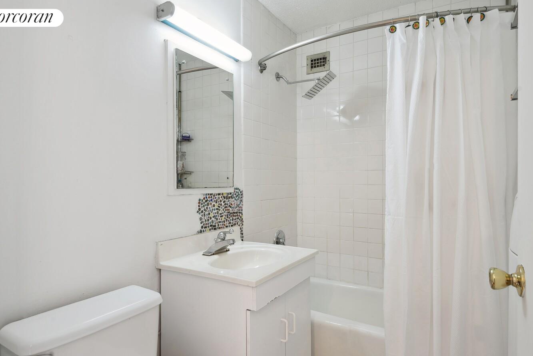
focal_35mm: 18
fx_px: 267
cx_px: 262
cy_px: 191
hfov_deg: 90.0
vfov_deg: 67.3
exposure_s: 1
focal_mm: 16
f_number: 11
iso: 200
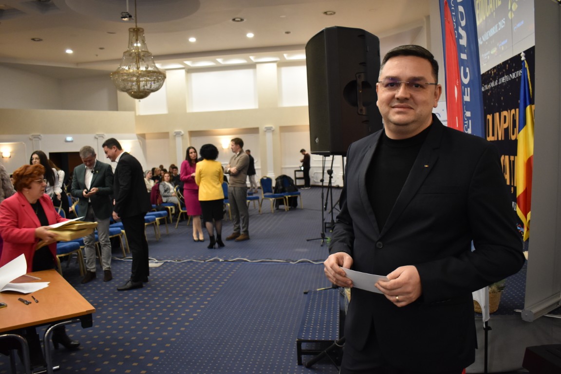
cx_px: 280
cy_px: 187
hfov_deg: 61.9
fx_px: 467
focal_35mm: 30
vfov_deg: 43.6
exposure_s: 1/60
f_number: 3.8
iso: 1600
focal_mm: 20
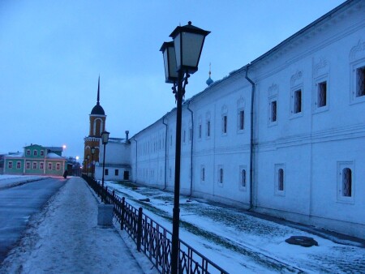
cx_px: 182
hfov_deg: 47.8
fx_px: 411
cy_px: 137
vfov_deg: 36.9
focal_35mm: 39
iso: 200
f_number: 2.8
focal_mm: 5.2
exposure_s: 1/15
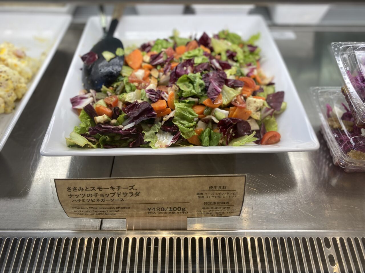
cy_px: 136
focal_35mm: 26
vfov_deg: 53.1
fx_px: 274
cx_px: 182
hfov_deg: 67.3
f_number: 1.8
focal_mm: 4.25
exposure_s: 1/303
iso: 32
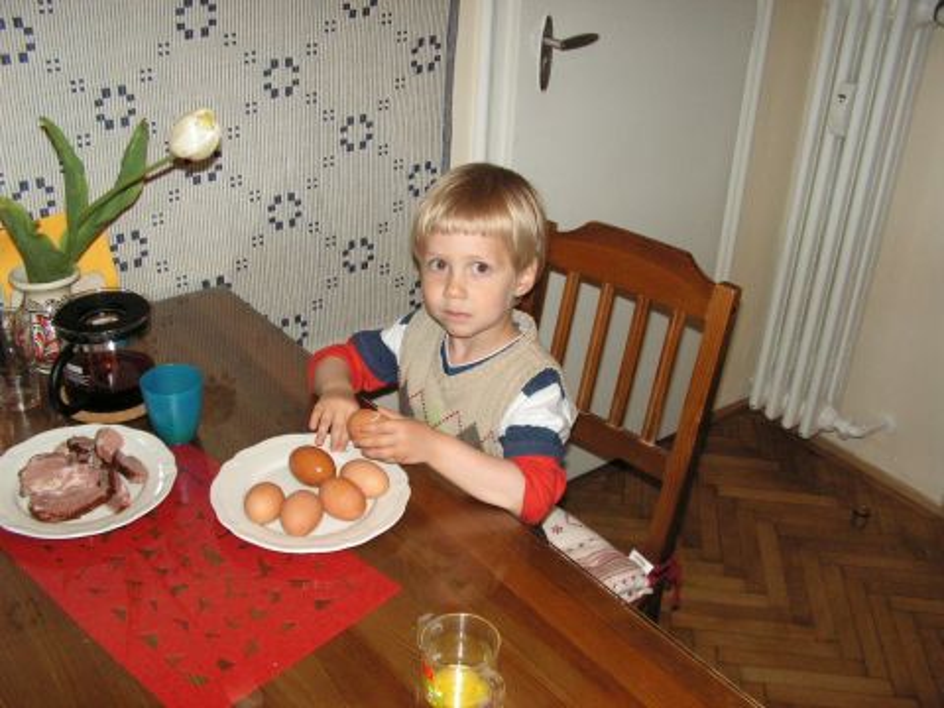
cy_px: 354
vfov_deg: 39.7
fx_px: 982
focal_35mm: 36
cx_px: 472
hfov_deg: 51.4
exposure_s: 1/40
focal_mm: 6
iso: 160
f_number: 3.2
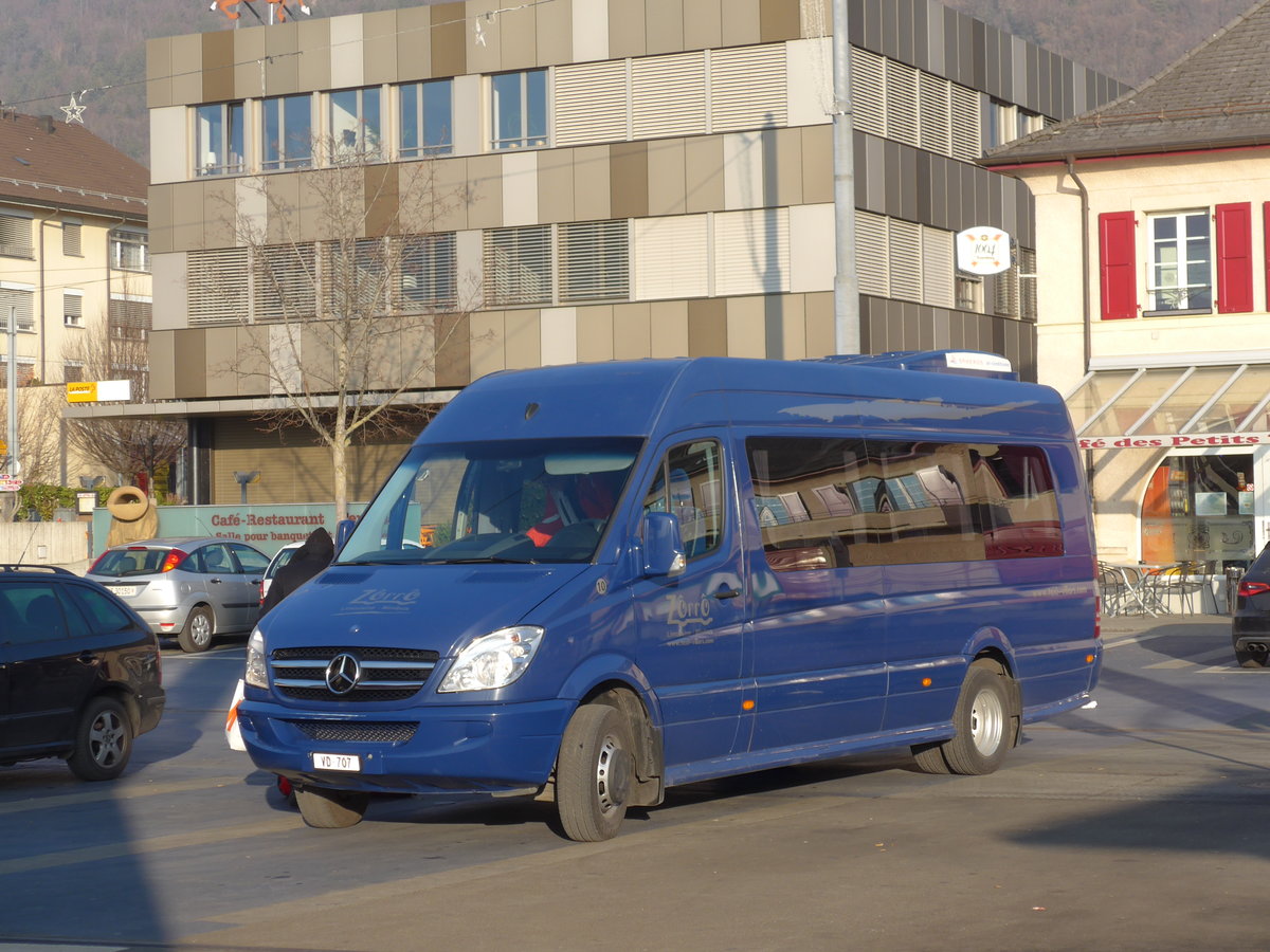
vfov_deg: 19.9
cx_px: 635
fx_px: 2715
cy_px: 476
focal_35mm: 74
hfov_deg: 26.3
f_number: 4.2
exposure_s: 1/400
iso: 80
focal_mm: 15
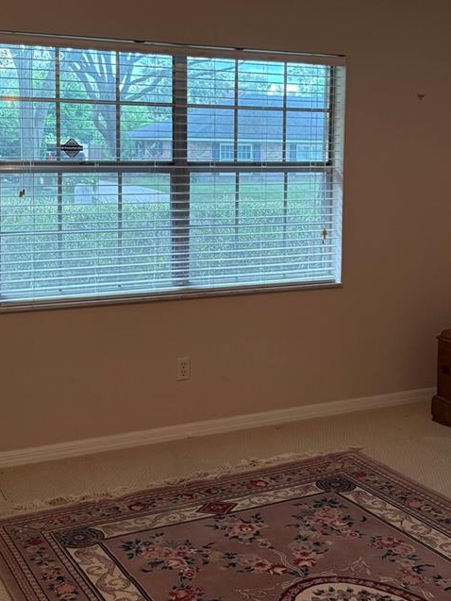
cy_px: 209
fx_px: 851
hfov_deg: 29.6
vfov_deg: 38.5
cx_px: 261
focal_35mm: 49
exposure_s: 1/120
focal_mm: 5.96
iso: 160
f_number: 1.6
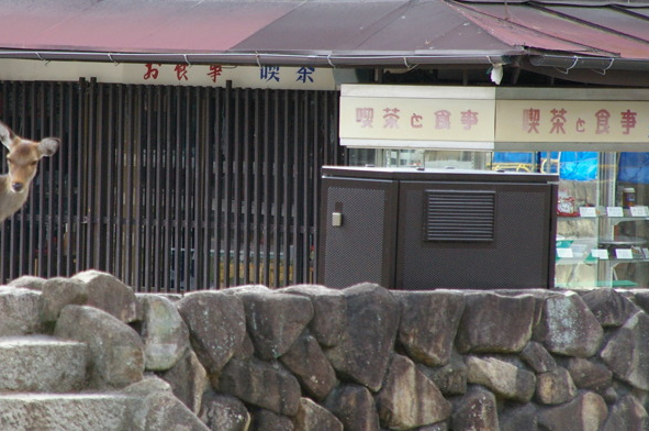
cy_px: 148
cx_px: 213
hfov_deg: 5.1
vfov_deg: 3.4
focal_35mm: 403
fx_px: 7251
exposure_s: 1/400
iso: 800
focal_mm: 155
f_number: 5.6
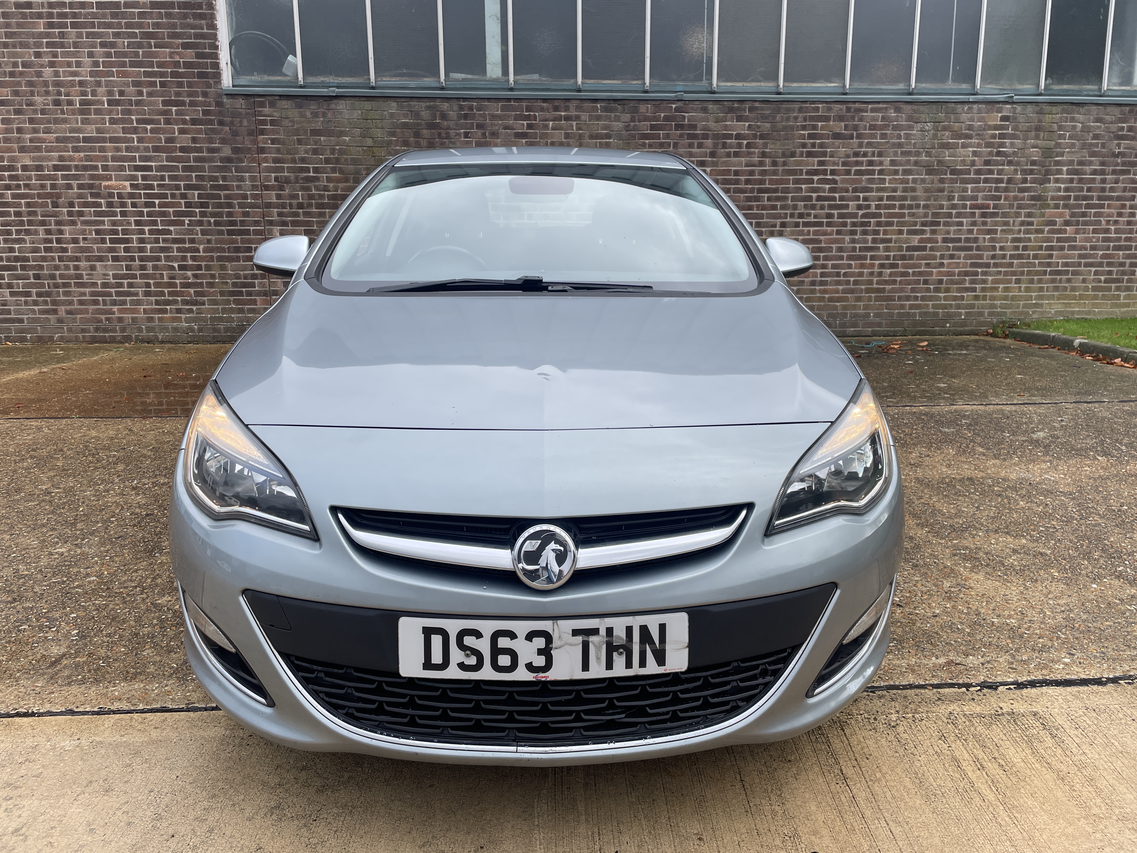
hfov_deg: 67.3
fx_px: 854
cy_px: 426
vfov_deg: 53.1
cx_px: 568
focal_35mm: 26
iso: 32
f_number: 1.6
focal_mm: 4.2
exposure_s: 1/868
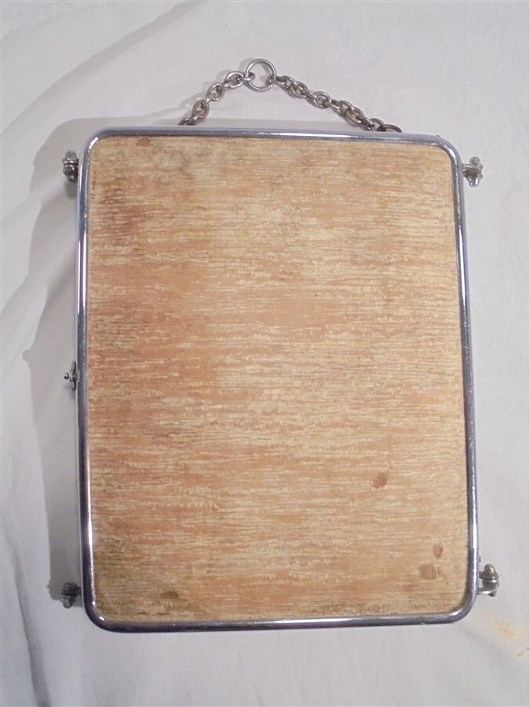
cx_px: 265
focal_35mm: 29
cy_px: 354
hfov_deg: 48.2
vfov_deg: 61.7
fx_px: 592
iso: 400
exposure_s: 1/30
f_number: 3.7
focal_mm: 5.3
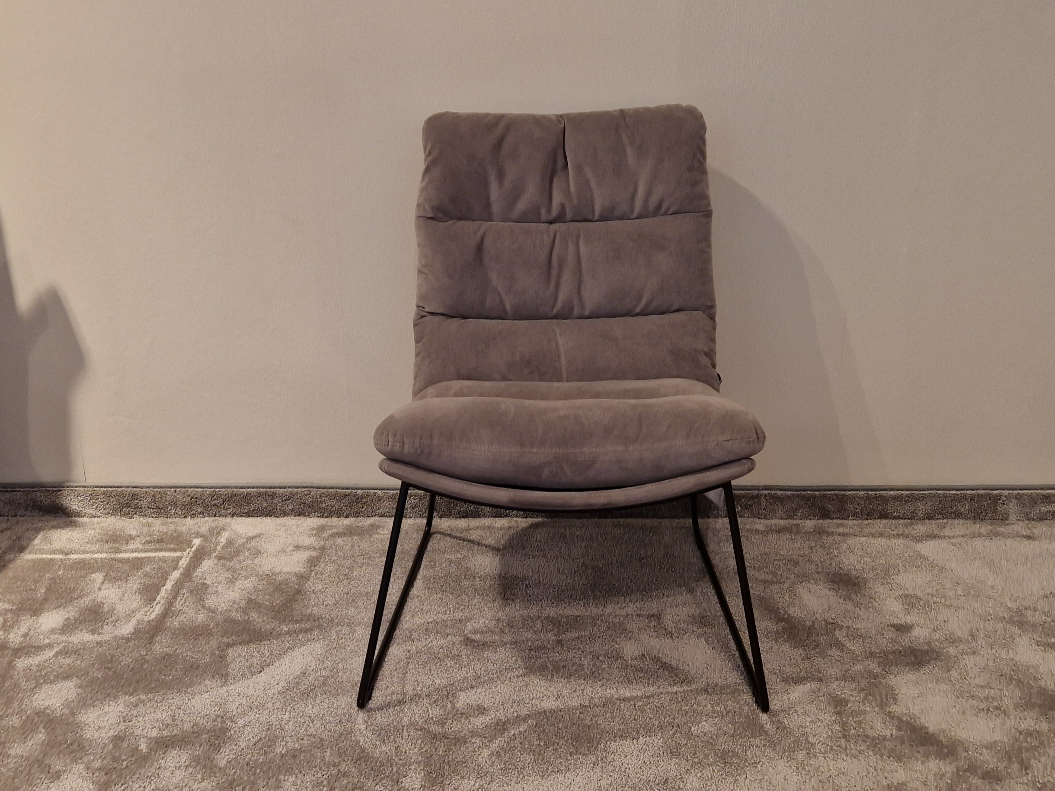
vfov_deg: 58.9
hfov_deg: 73.9
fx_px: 701
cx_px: 528
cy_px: 396
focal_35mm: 23
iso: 160
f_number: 1.8
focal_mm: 5.4
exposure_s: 1/100
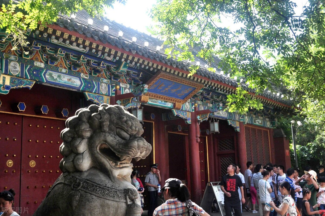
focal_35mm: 45
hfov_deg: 43.6
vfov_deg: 29.8
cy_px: 108
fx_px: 406
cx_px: 162
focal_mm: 30
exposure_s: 1/160
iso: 800
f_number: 9
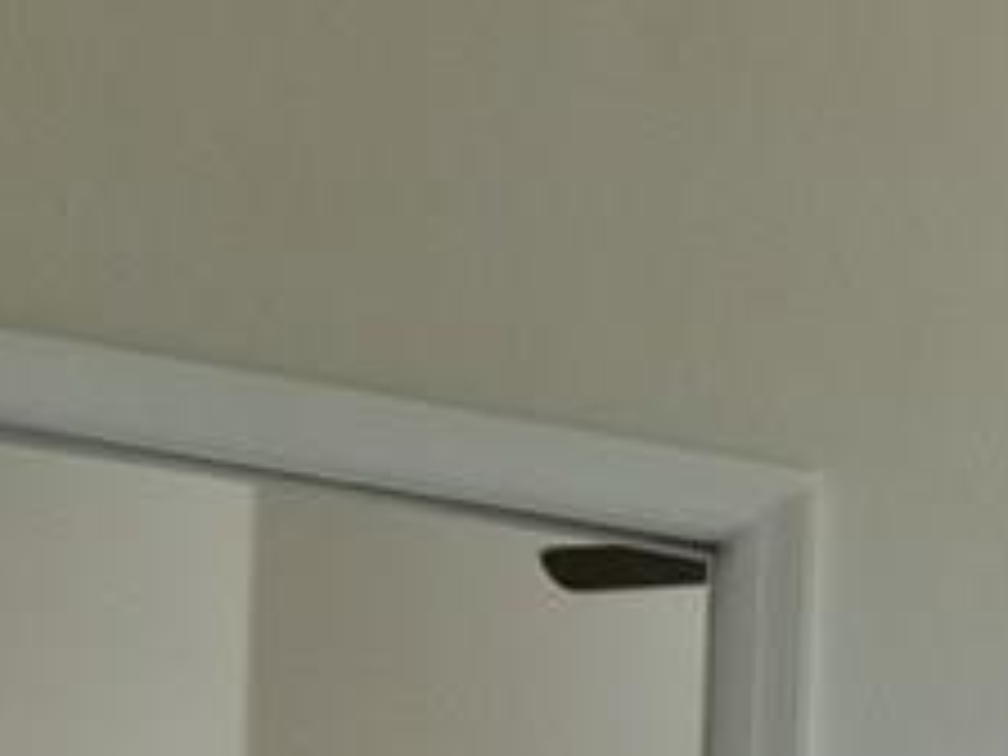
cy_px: 1692
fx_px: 3465
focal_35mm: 119
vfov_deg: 10.9
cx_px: 2156
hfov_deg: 13.6
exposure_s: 1/60
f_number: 1.7
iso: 64
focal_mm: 4.25
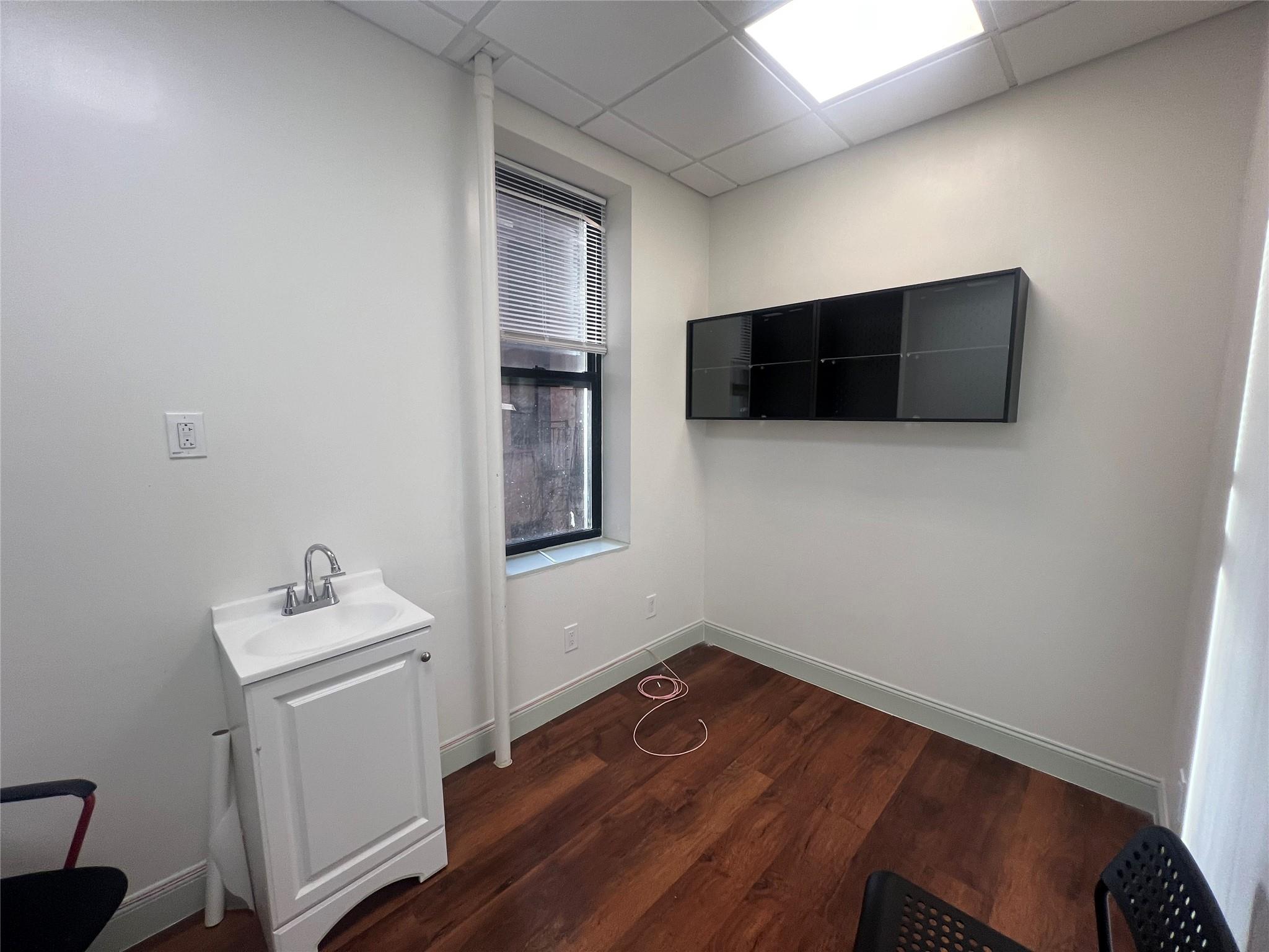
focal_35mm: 13
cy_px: 476
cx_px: 634
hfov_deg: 106.2
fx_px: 477
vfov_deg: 89.9
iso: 100
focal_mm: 1.57
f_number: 1.8
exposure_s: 1/120
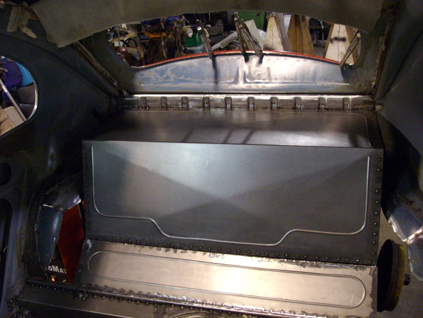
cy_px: 159
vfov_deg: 39.7
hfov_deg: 51.4
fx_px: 440
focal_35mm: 36
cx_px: 212
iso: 320
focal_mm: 6
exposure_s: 1/13
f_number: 2.7
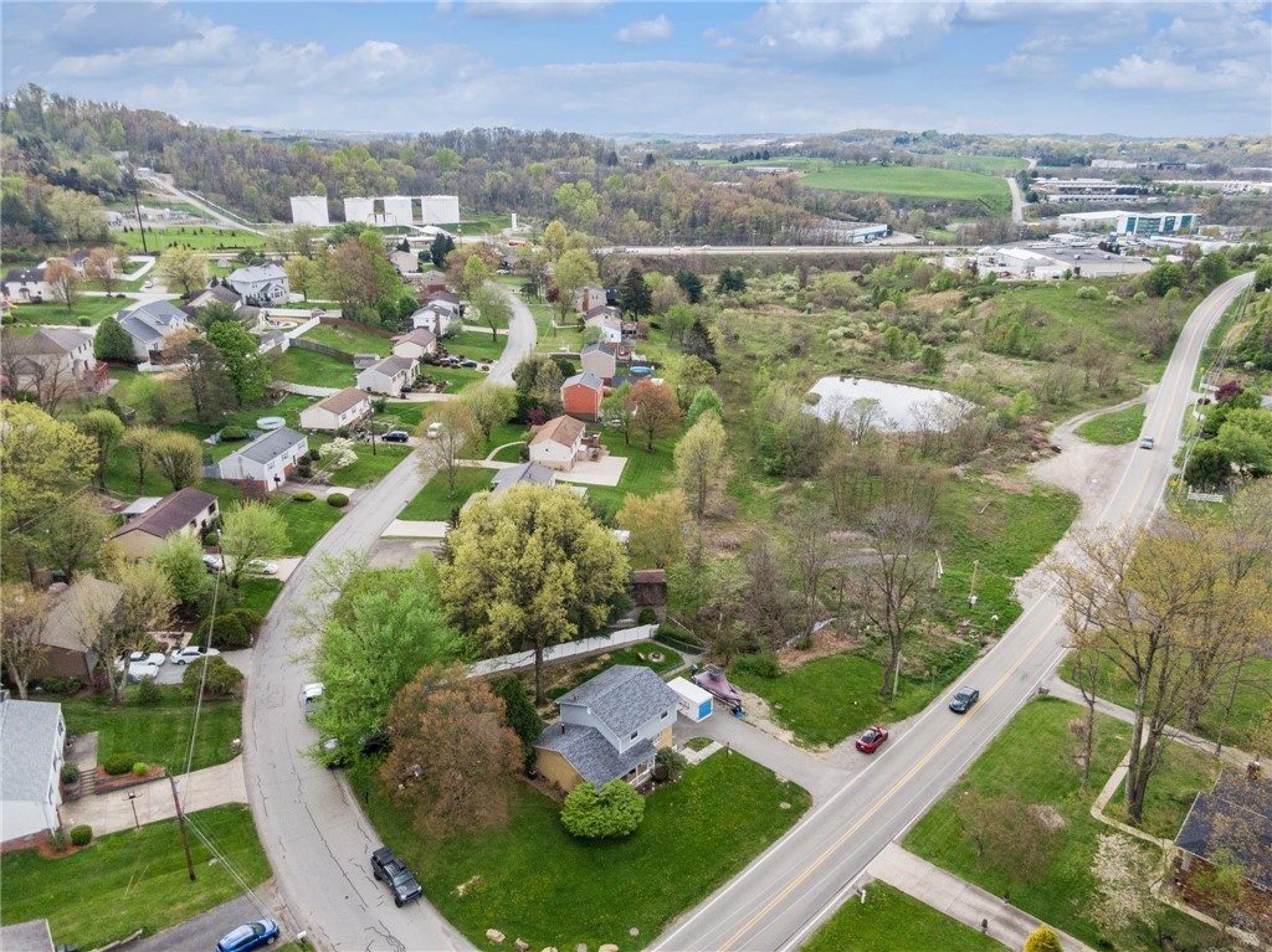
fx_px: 881
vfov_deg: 56.8
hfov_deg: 71.6
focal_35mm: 24
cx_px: 636
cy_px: 476
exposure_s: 1/1000
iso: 100
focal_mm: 4.39
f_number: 2.8
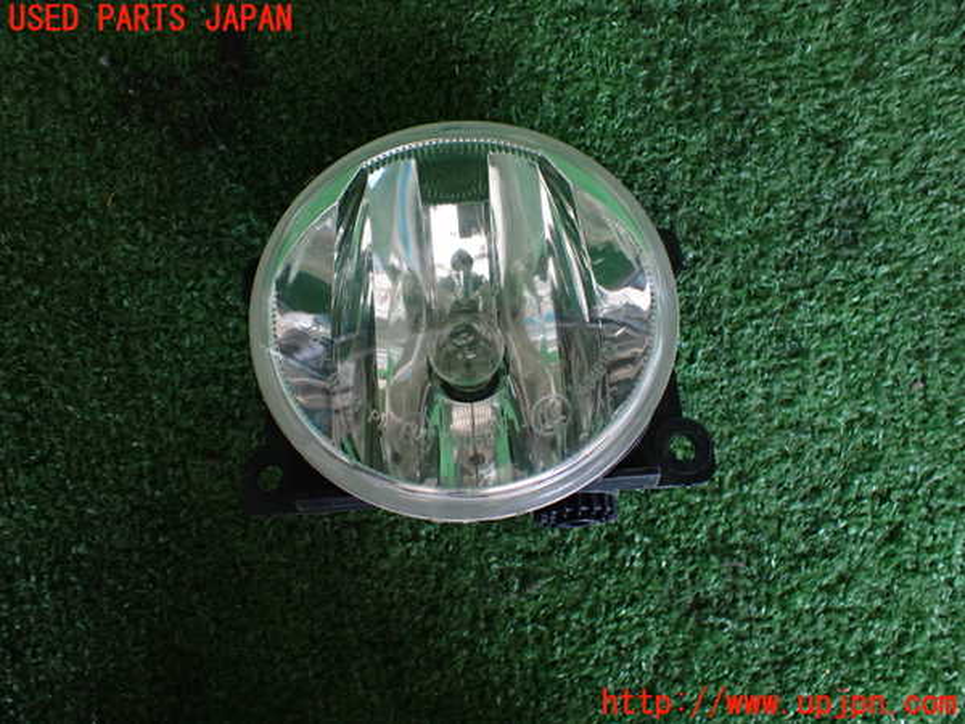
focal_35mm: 30
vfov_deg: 46.8
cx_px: 482
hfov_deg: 60.0
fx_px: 836
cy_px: 362
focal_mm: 5.4
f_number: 2.3
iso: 500
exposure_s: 1/125
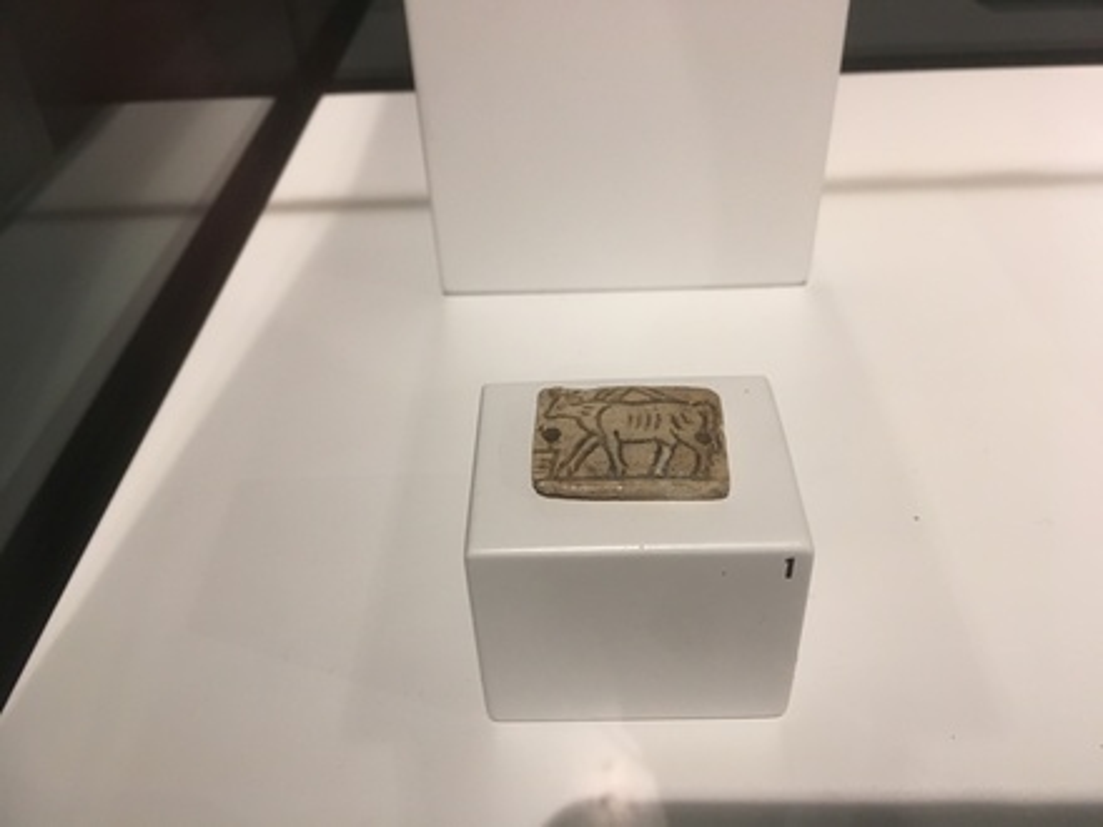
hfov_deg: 61.7
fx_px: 924
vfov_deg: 48.2
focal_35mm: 29
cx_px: 552
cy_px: 414
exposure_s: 1/33
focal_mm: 4.15
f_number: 2.2
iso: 160
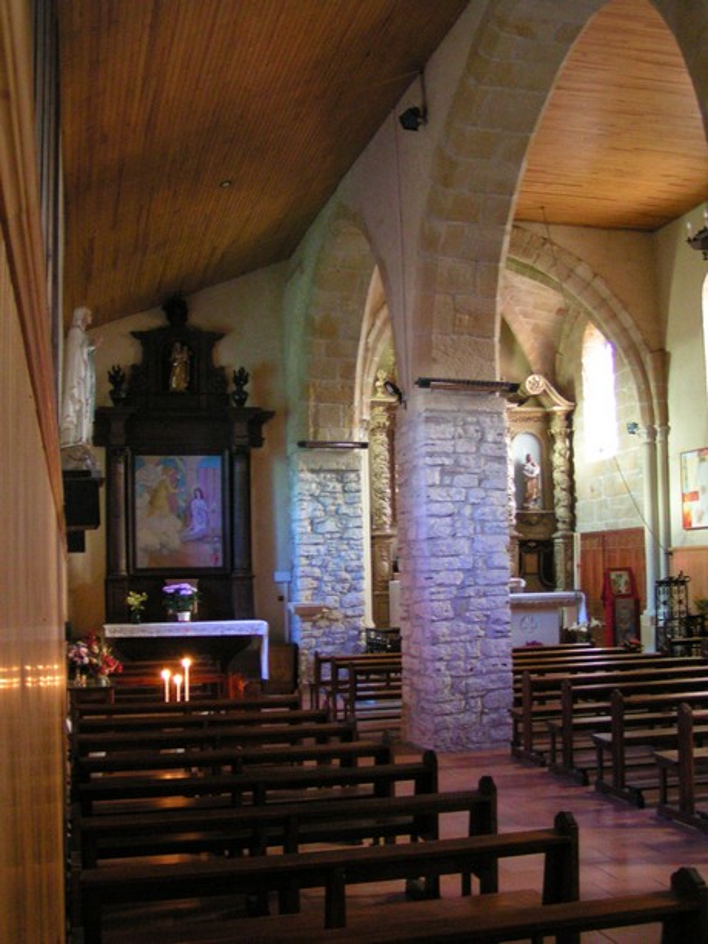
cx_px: 354
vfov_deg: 49.0
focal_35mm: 38
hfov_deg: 37.7
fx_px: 1036
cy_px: 472
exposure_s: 1/2
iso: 400
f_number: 2.8
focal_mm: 5.8
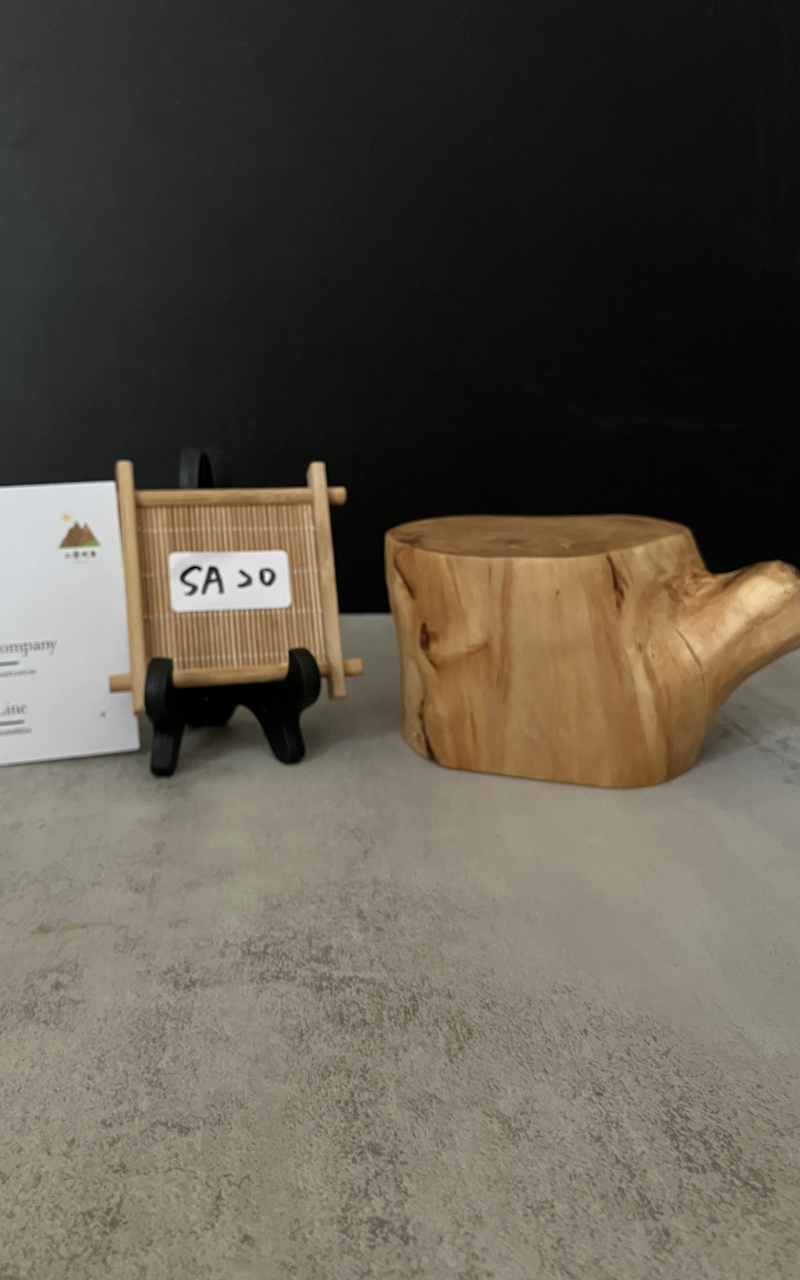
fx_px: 1046
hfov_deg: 41.8
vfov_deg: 62.9
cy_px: 638
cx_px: 383
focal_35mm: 30
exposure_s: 1/60
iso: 250
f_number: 1.8
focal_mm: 3.99
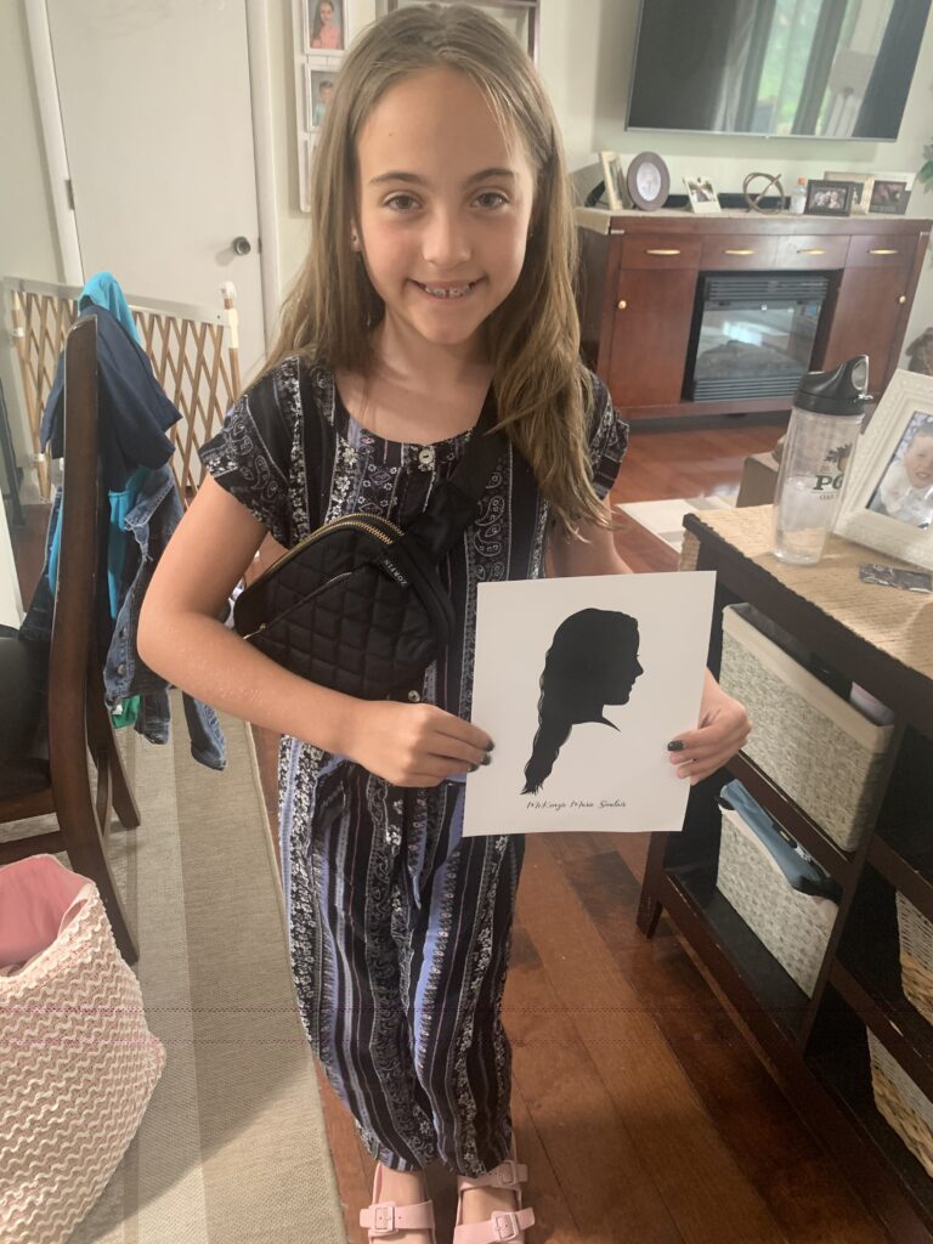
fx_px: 934
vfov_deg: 67.3
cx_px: 466
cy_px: 622
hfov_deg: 53.1
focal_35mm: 26
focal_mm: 4.25
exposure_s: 1/42
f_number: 1.8
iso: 400
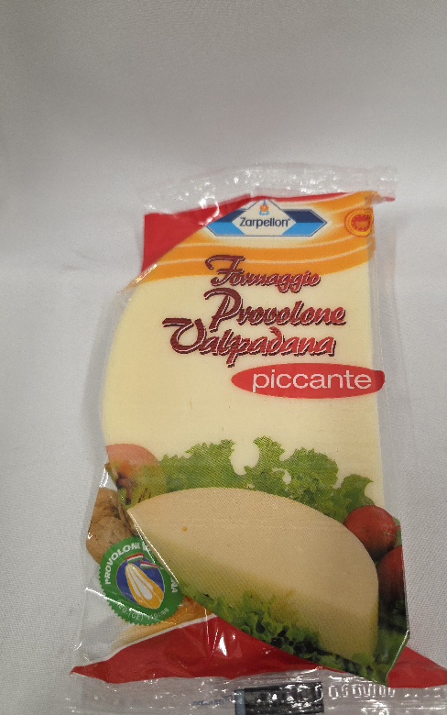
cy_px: 355
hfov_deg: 49.1
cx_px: 262
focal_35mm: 25
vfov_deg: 72.5
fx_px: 487
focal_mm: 6.3
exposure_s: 1/101
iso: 400
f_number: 1.7
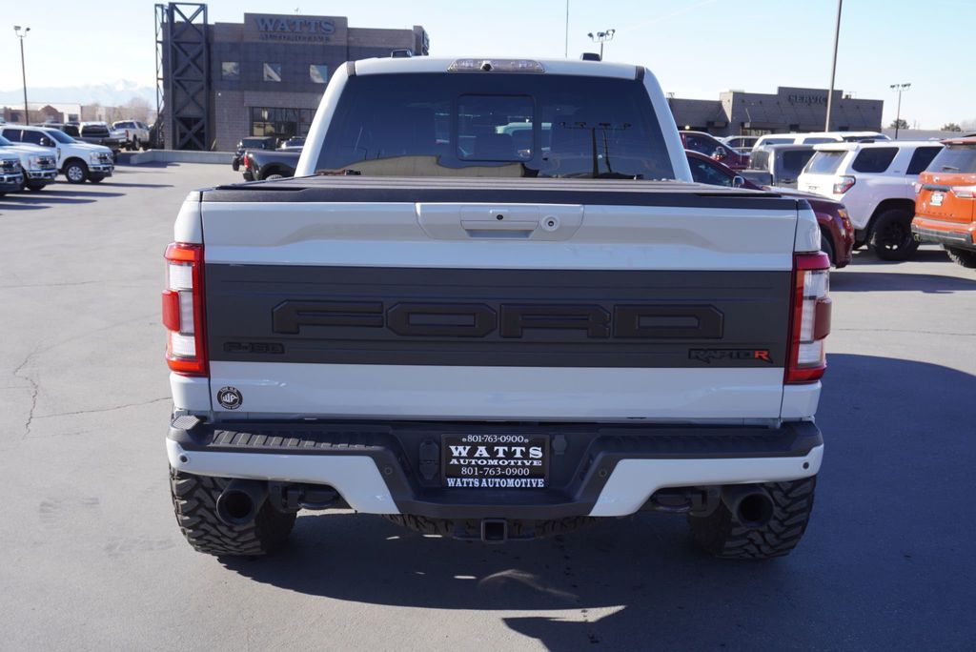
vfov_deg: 36.9
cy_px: 326
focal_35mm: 36
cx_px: 488
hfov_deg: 53.1
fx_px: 977
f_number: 6.3
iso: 100
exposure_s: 1/125
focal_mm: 24
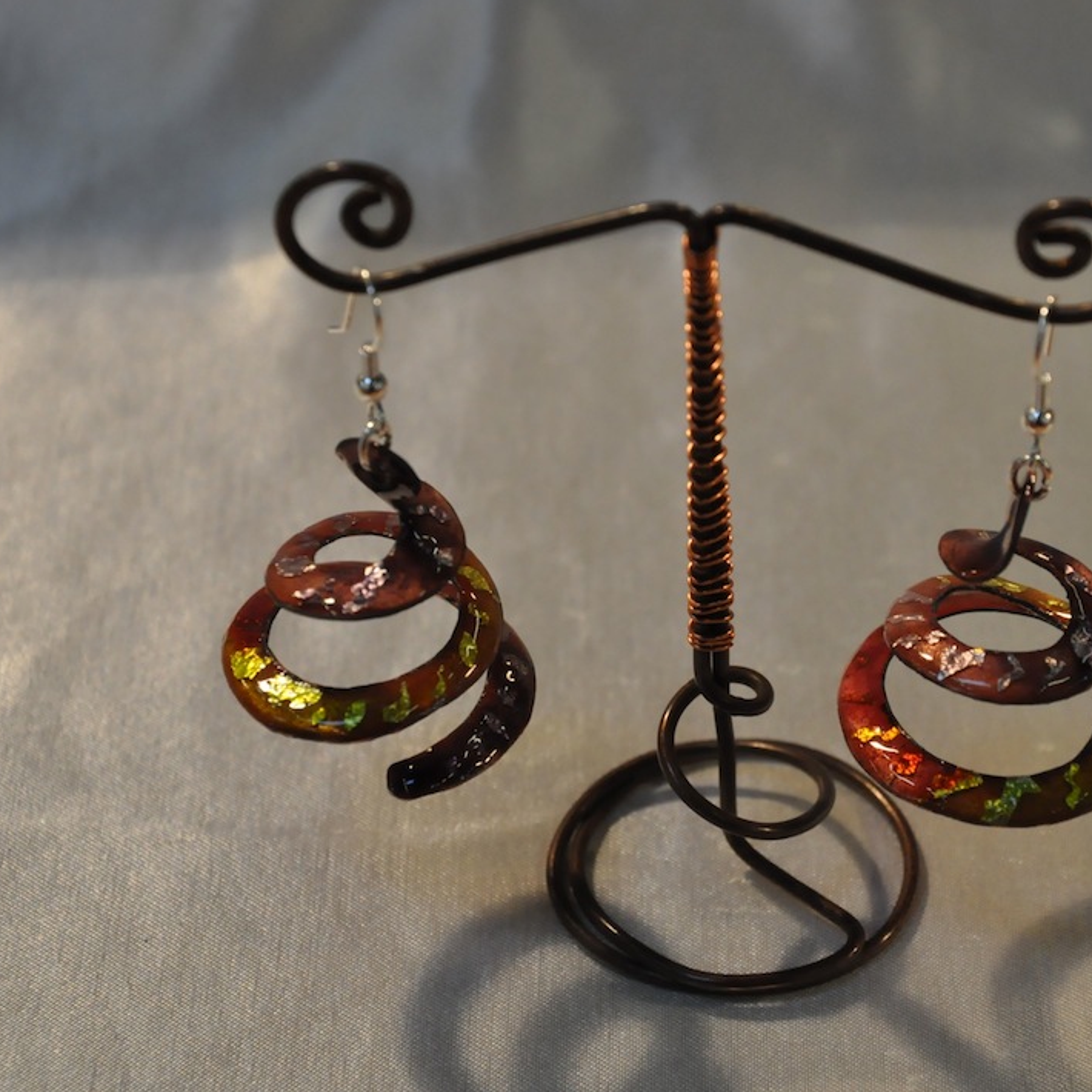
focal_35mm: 100
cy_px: 546
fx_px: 3569
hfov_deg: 17.4
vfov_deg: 17.4
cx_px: 691
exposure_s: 1/200
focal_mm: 52
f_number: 7.1
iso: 1600
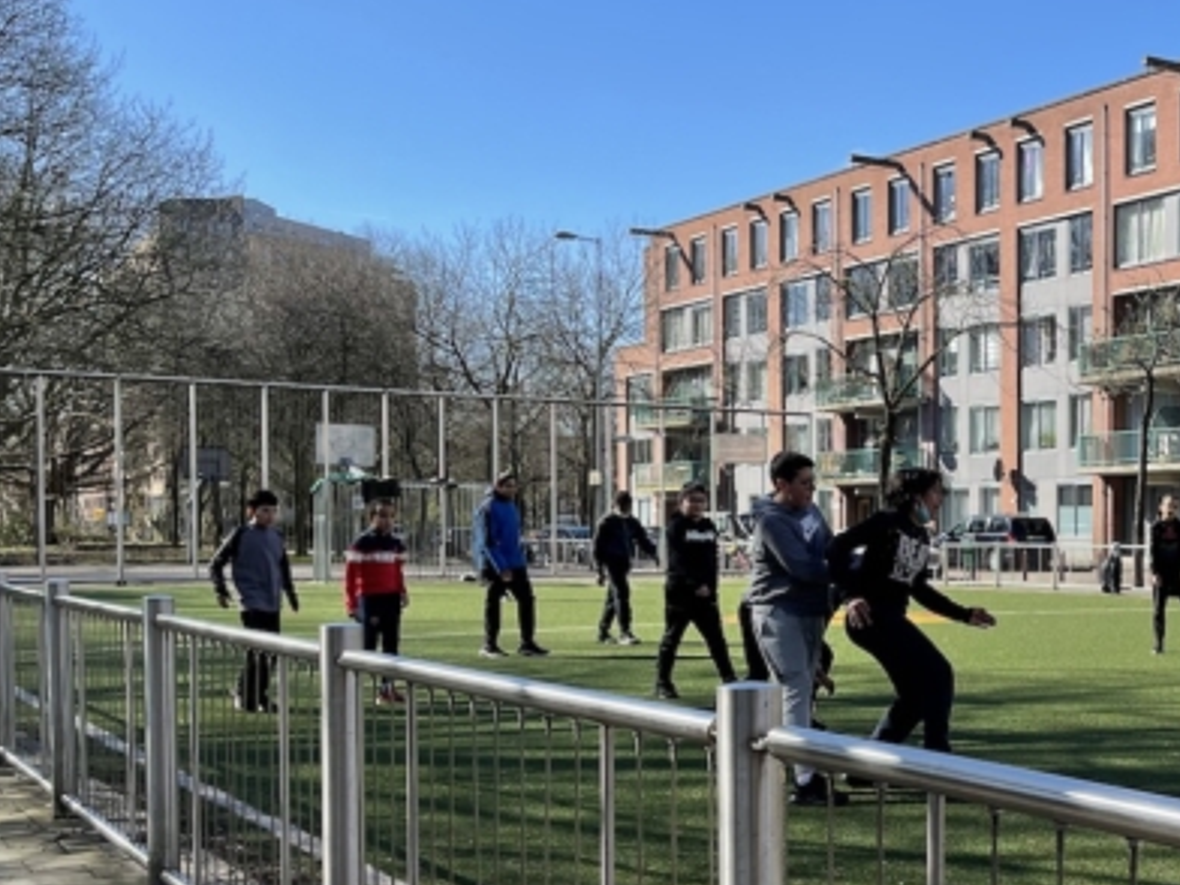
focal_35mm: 51
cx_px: 1123
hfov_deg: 34.7
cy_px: 599
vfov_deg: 28.4
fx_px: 1739
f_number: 1.6
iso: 32
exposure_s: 1/1976
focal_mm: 5.1
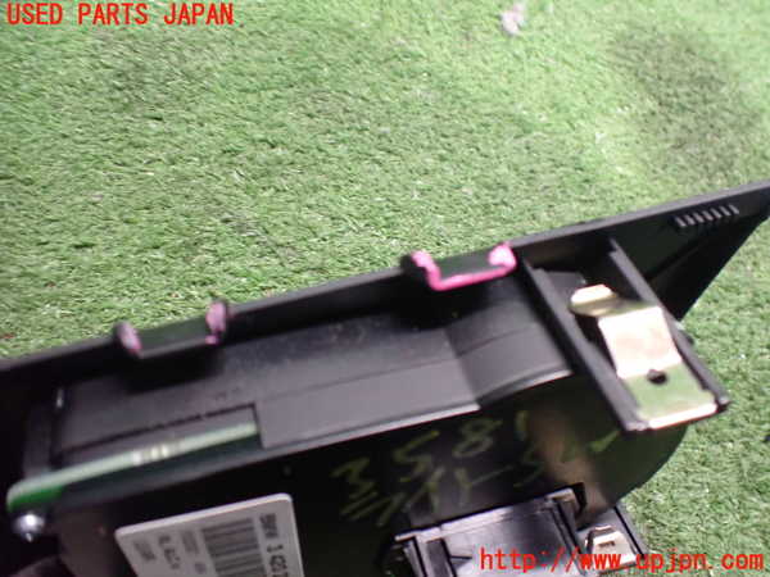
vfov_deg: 46.8
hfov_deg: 60.0
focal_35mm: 30
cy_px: 288
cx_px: 385
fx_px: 667
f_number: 2.3
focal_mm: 5.4
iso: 1000
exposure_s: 1/30
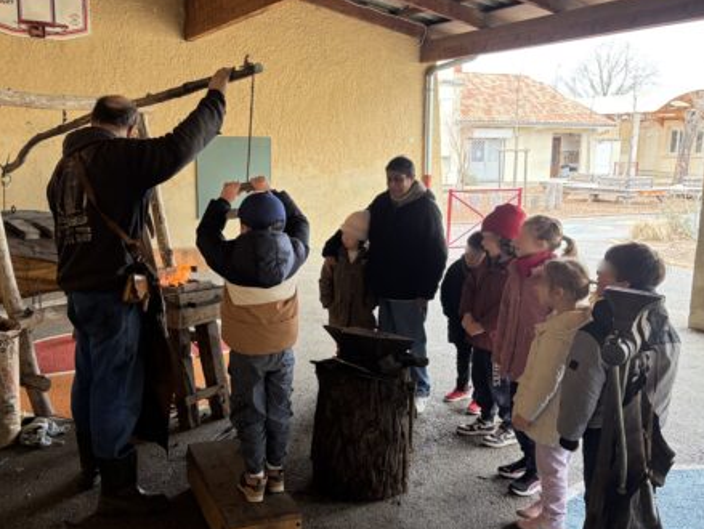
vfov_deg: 41.8
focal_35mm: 34
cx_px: 305
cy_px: 277
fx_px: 692
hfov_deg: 53.7
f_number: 1.6
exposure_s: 1/90
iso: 125
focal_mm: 5.96
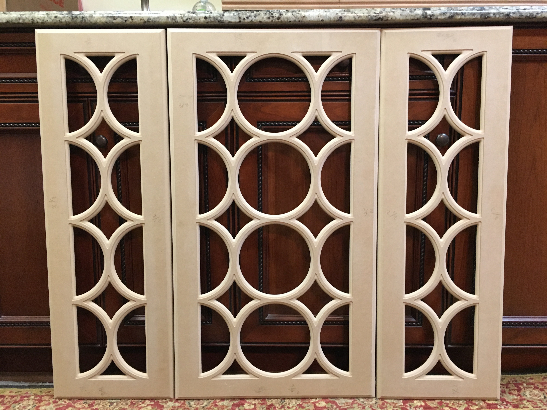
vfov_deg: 48.2
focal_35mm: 29
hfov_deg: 61.7
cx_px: 274
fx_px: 458
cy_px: 205
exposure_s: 1/15
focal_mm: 4.15
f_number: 2.2
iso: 200
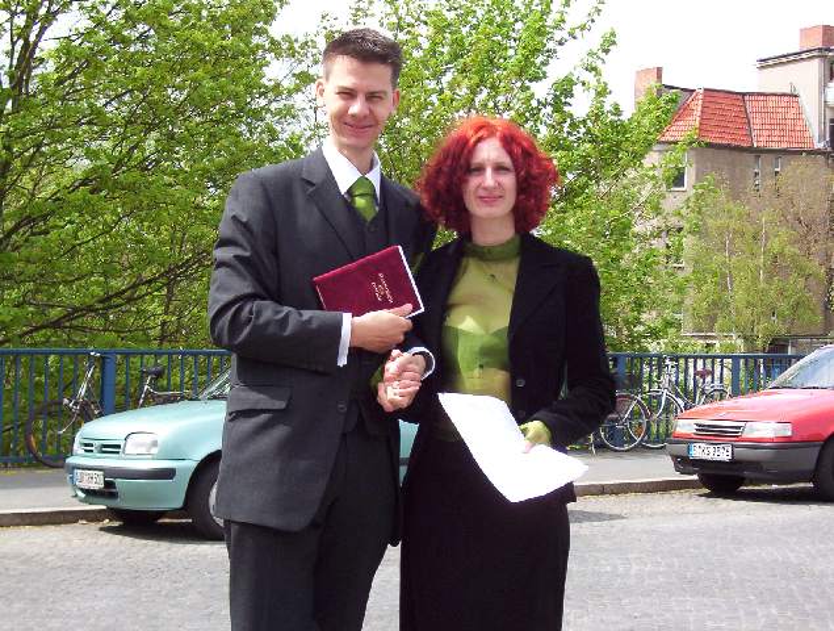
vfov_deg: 23.0
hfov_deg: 30.2
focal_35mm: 64
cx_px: 417
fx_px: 1546
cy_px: 316
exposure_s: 1/704
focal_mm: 9.98
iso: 100
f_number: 3.54
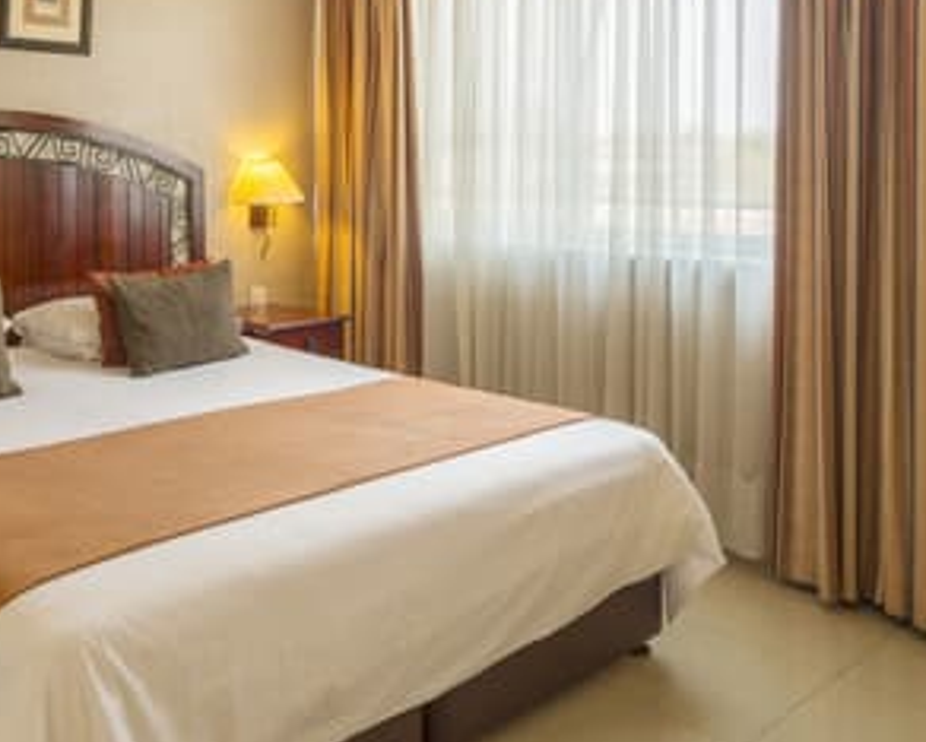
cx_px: 203
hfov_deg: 46.8
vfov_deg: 40.1
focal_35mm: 37
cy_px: 311
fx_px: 1015
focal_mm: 24
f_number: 11
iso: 100
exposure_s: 1/8
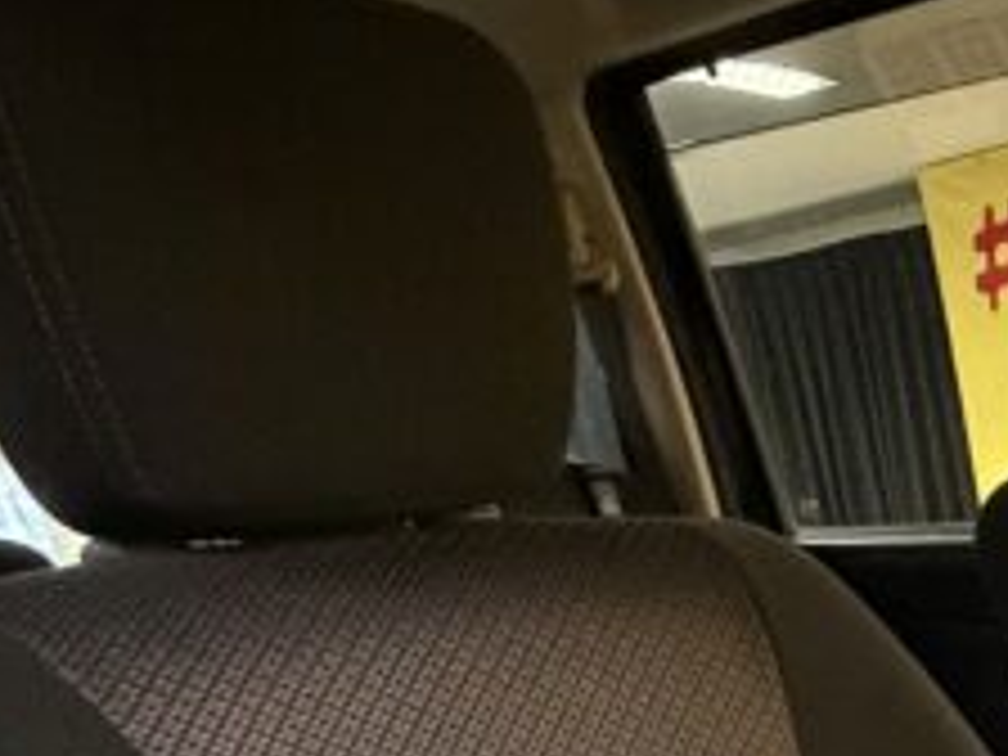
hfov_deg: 31.2
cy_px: 1120
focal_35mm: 50
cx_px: 1251
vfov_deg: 23.5
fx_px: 1456
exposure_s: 1/33
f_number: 2.2
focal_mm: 2.22
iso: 1000
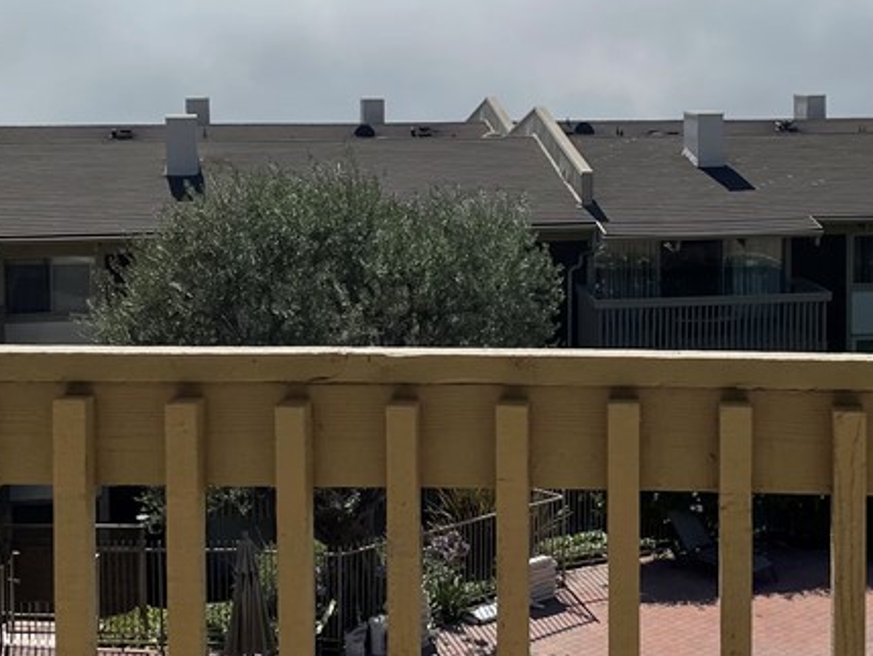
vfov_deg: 23.5
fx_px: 1564
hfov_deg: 31.0
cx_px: 574
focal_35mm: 62
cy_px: 175
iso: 32
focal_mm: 4.2
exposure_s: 1/13333
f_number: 1.6
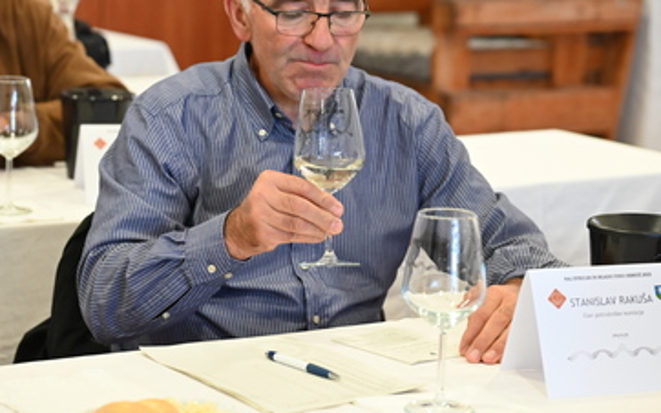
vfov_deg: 12.6
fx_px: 1873
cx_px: 290
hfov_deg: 20.0
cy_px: 163
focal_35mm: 104
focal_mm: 82
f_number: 4
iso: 3200
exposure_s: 1/80
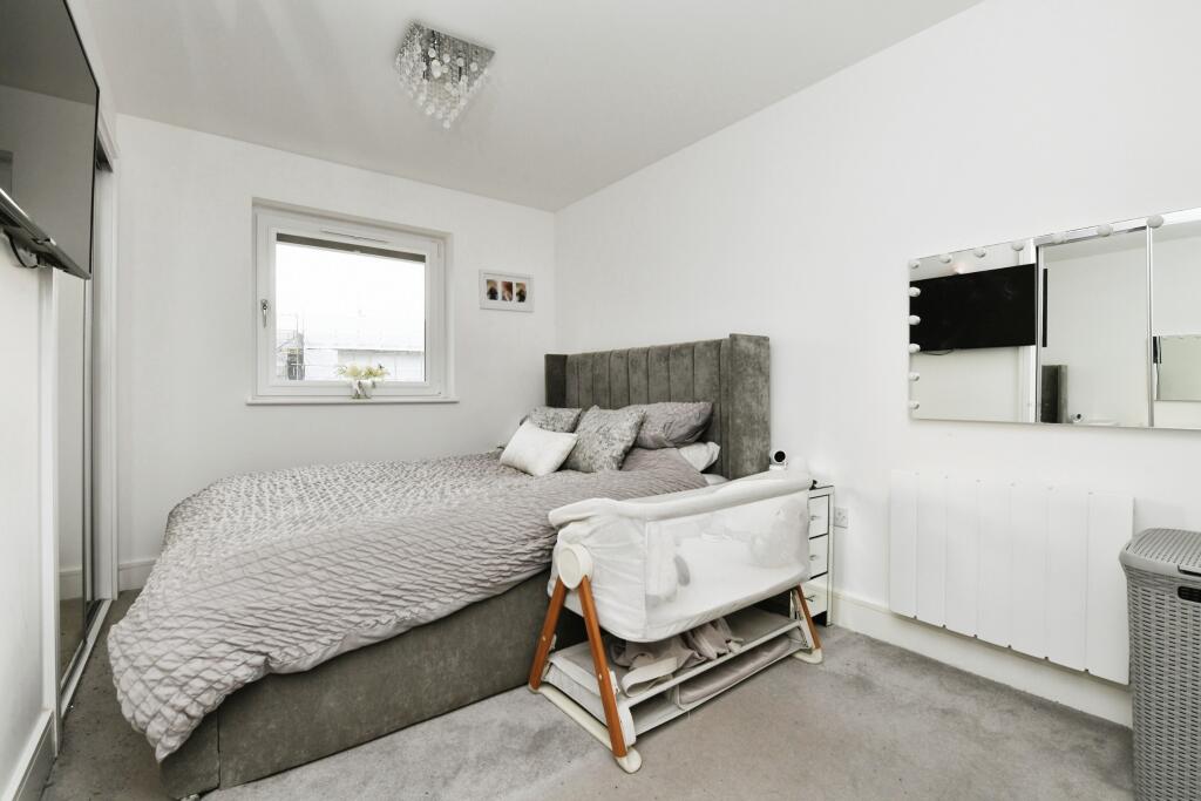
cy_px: 400
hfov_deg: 96.7
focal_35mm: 16
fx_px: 534
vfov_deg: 73.8
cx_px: 600
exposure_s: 1/60
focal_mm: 16
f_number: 10
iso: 800
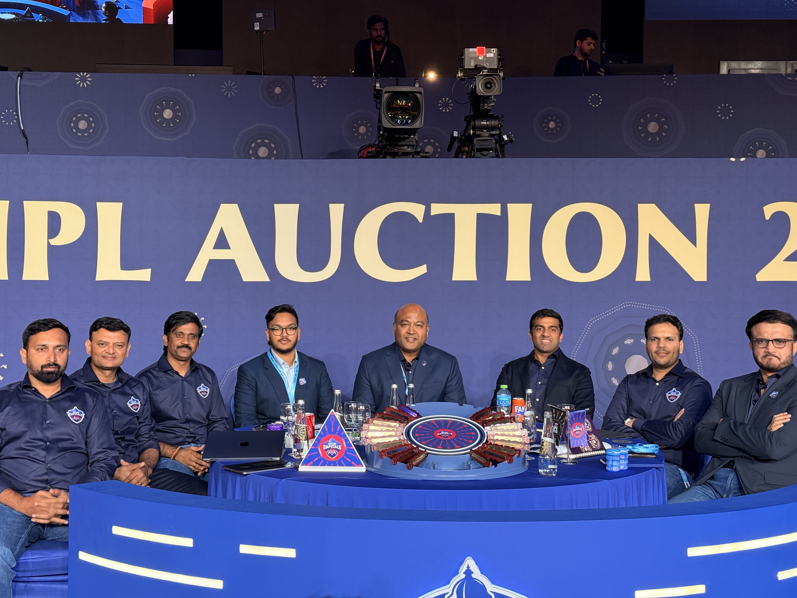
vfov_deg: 30.3
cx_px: 398
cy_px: 299
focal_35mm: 48
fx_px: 1105
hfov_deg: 39.7
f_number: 1.78
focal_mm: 6.76
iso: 125
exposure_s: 1/58
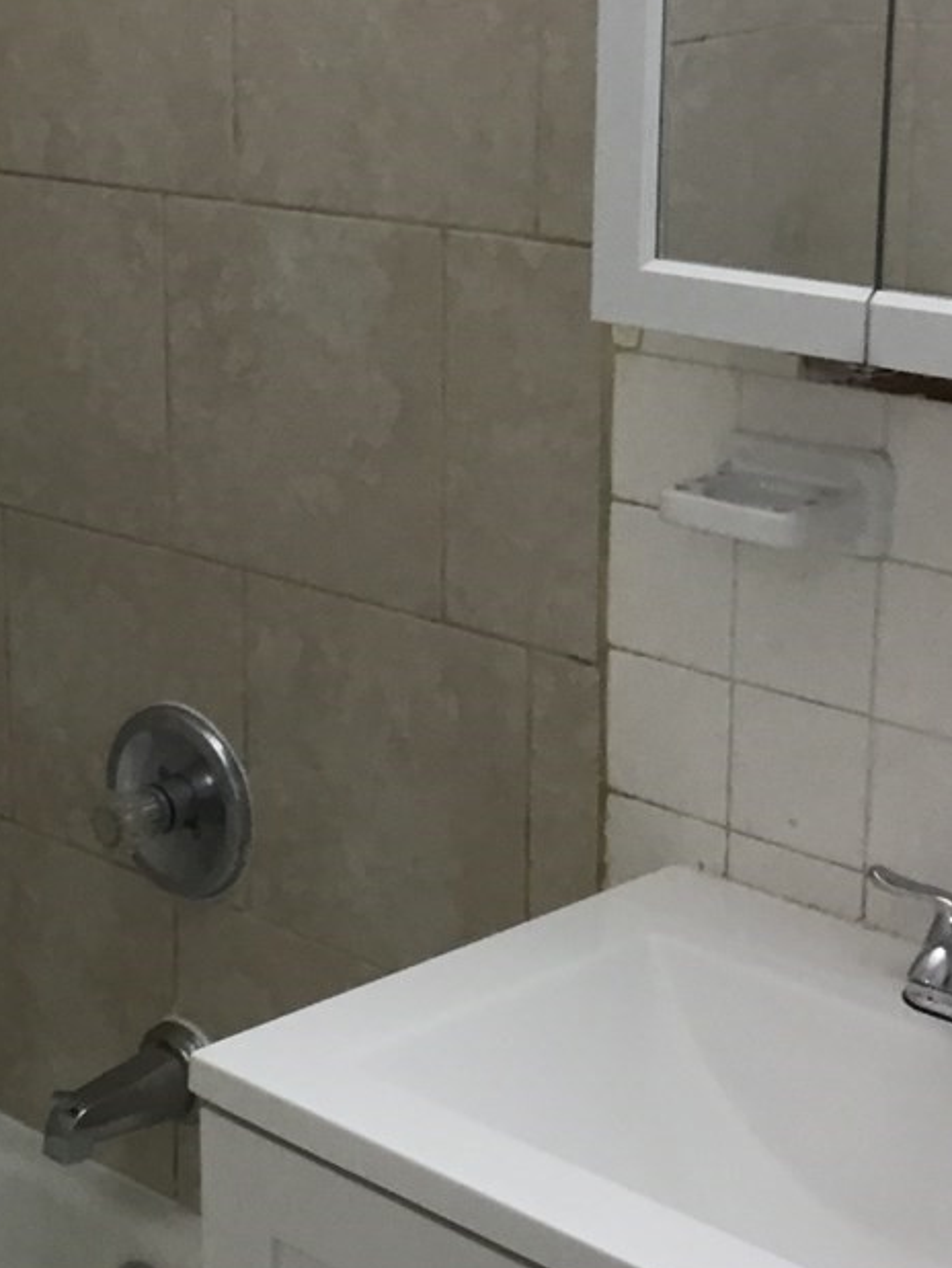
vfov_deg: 25.3
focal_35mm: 77
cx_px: -12
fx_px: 2822
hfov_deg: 18.6
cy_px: 507
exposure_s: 1/30
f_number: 2.4
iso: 32
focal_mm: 3.3
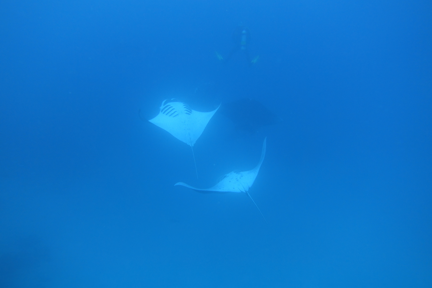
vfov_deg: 53.1
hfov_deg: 73.8
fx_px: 288
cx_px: 216
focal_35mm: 24
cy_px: 144
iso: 125
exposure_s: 1/80
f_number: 2.8
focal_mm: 8.8
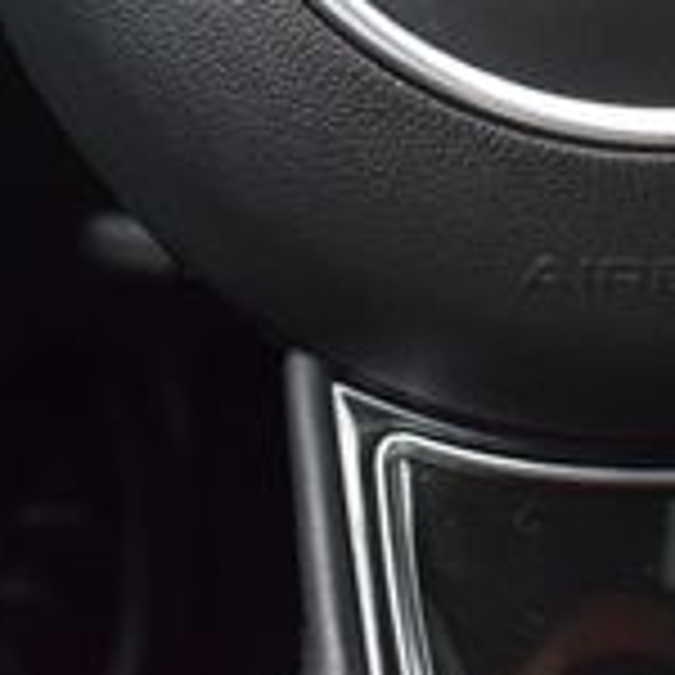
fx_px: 2162
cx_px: 688
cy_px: -63
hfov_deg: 17.3
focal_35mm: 98
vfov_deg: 17.2
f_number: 6.3
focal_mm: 18
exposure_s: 1/15
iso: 1400
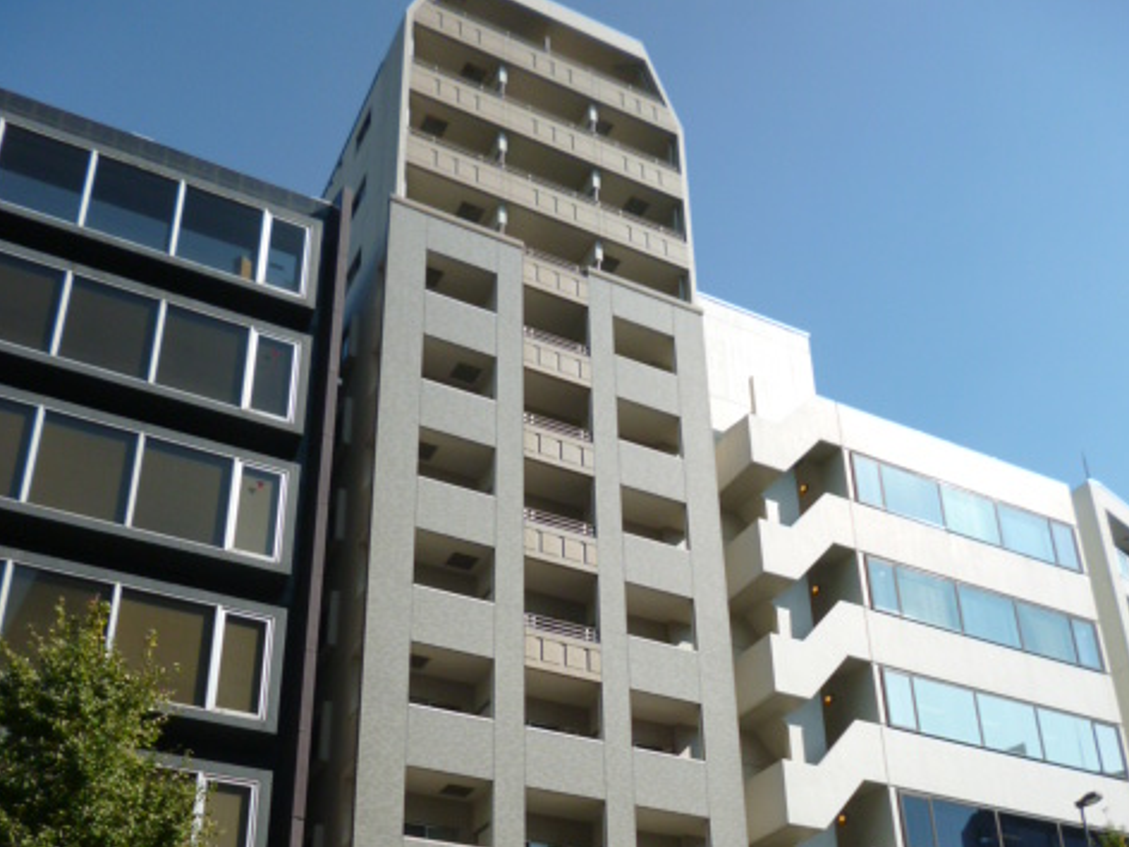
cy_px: 682
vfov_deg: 36.4
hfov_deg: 49.0
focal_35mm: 38
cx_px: 562
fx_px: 1239
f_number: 3.1
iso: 100
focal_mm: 5
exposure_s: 1/1000
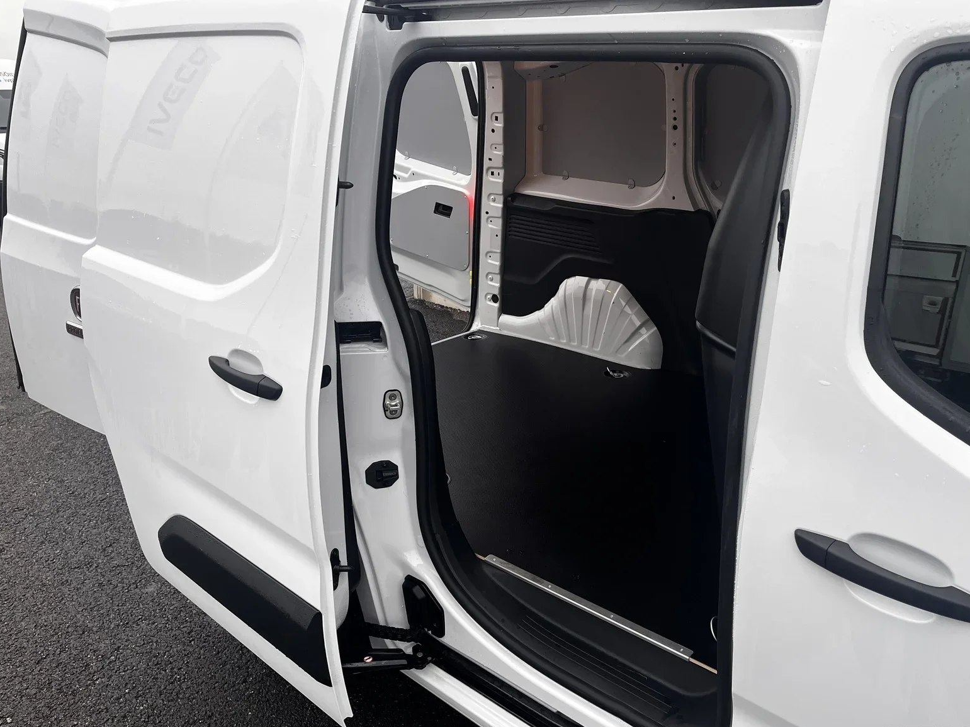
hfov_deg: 65.3
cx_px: 480
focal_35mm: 27
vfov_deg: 51.3
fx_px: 757
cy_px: 377
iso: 125
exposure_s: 1/121
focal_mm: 5.1
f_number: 1.6
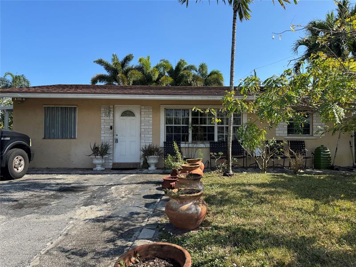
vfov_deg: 56.8
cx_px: 178
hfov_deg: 71.6
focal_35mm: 24
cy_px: 134
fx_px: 247
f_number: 1.78
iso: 80
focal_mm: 6.76
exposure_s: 1/2959
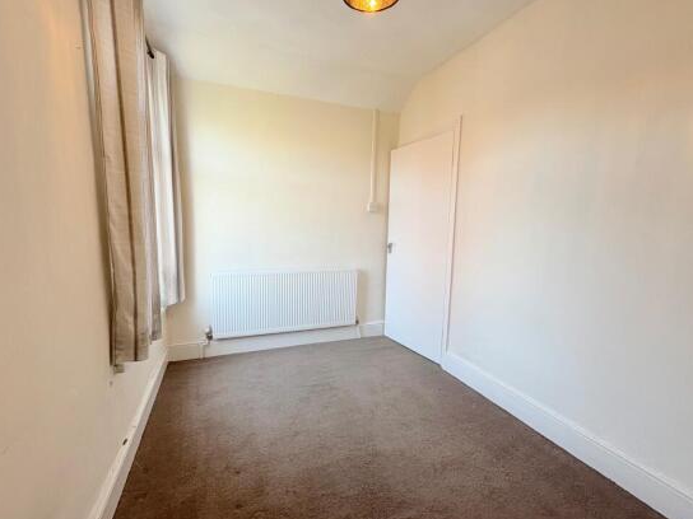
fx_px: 300
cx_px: 324
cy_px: 256
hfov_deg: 98.0
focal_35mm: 15
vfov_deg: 81.7
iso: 100
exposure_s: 1/99
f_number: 2.2
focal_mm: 2.22
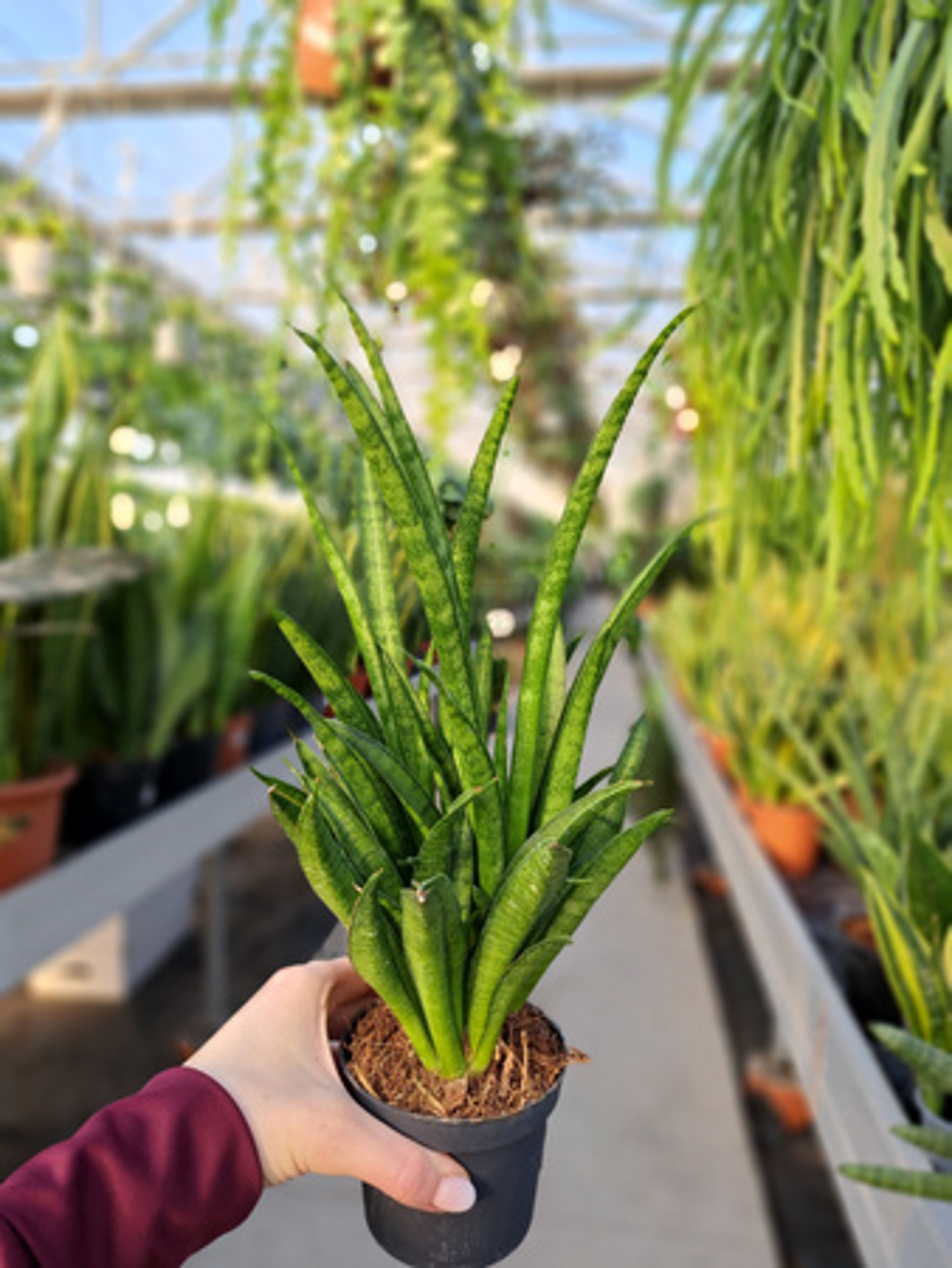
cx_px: 476
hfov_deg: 56.9
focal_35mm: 24
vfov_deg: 71.6
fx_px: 879
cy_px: 634
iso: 50
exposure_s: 1/100
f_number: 1.8
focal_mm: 5.23
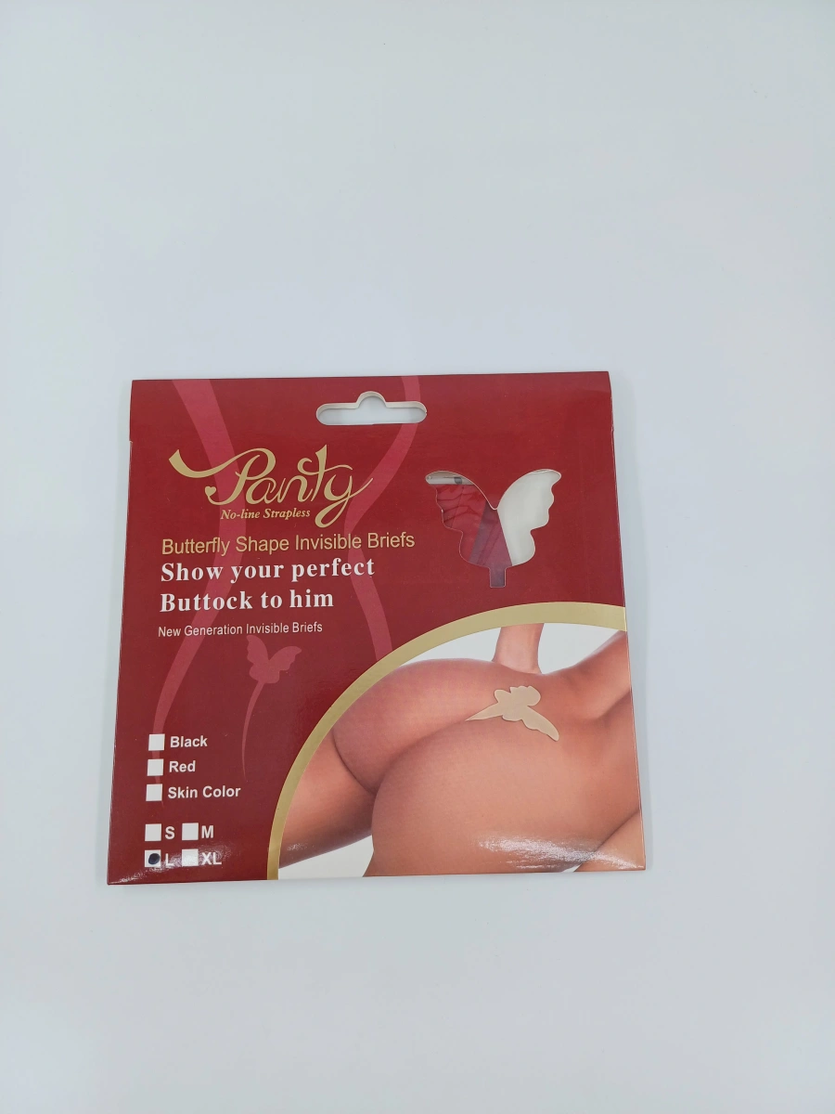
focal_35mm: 25
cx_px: 418
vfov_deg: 69.4
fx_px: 804
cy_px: 557
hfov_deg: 54.9
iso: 50
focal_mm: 4.65
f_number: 1.8
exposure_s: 1/394
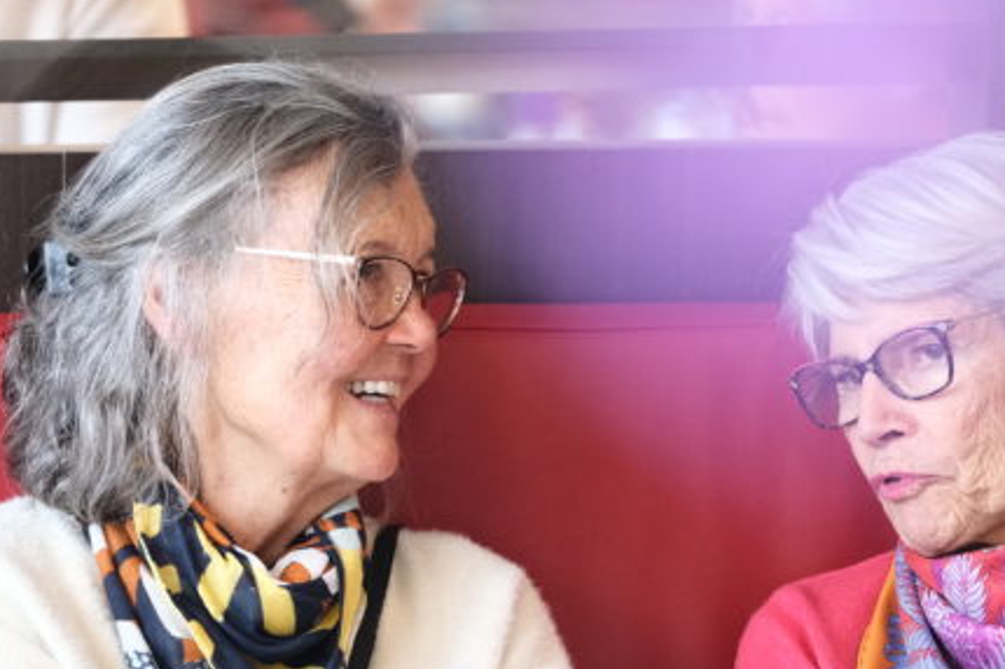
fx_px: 10460
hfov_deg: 5.5
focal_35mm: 375
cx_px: 618
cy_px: 529
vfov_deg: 3.7
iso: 2500
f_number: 2.8
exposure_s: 1/100
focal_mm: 140
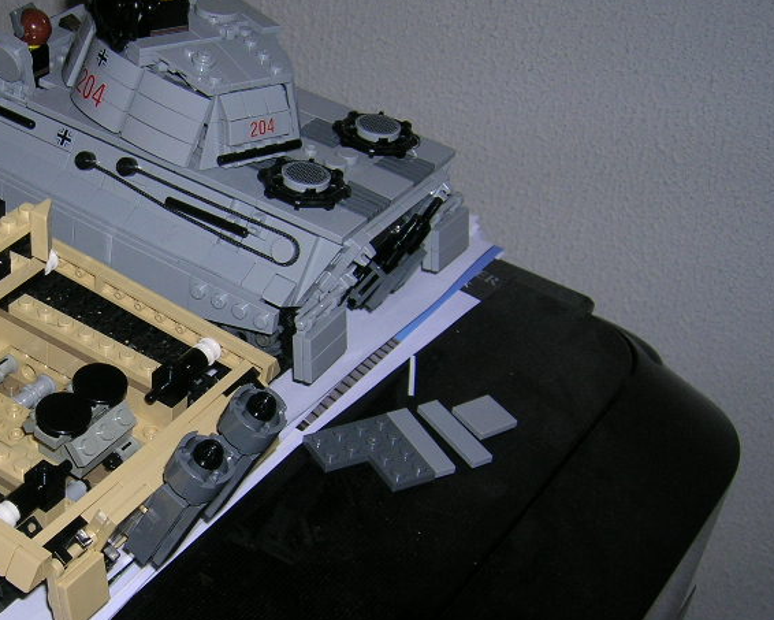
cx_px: 112
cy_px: 344
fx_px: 1375
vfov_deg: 25.4
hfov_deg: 30.4
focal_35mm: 60
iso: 50
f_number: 2.9
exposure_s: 1/60.1
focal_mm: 5.7
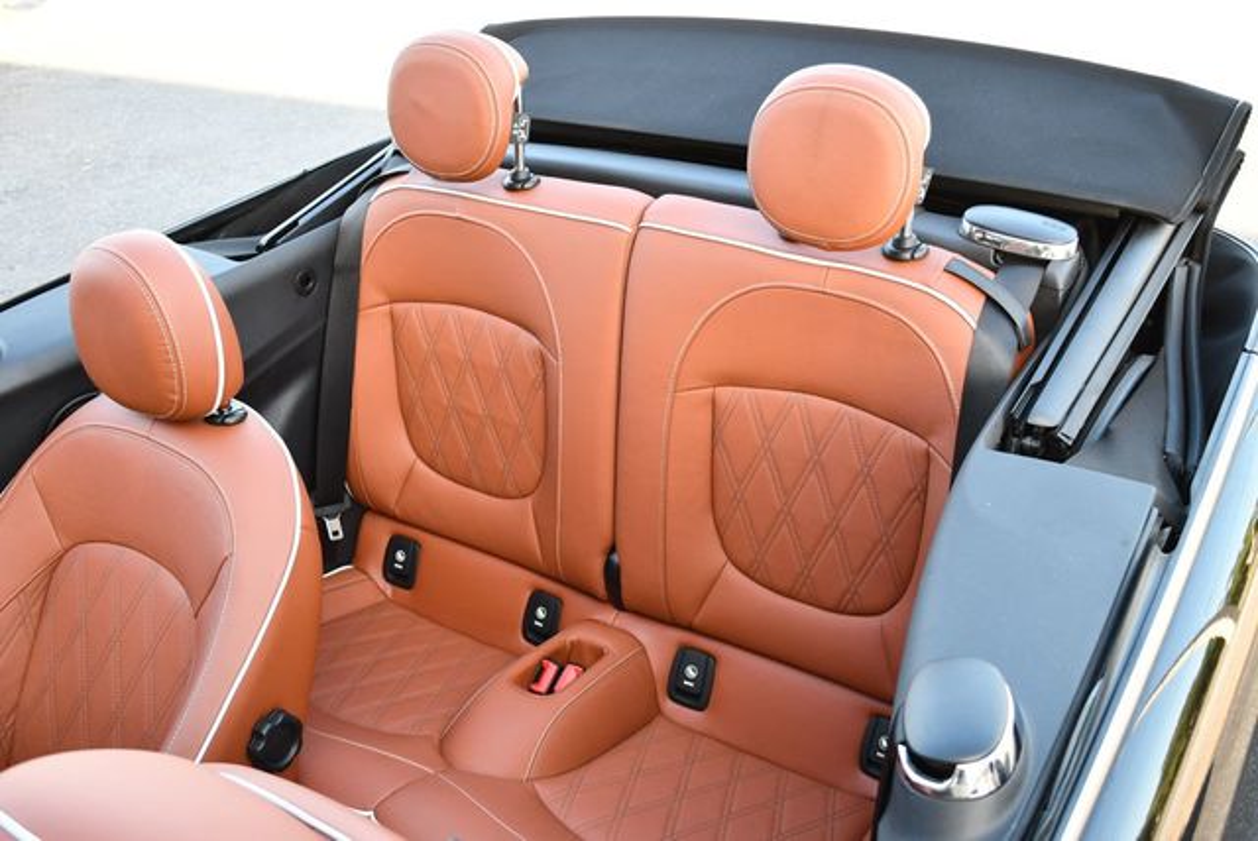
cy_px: 420
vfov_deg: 36.9
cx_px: 629
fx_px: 1259
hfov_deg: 53.1
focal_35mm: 36
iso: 450
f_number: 3.5
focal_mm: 18
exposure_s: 1/250
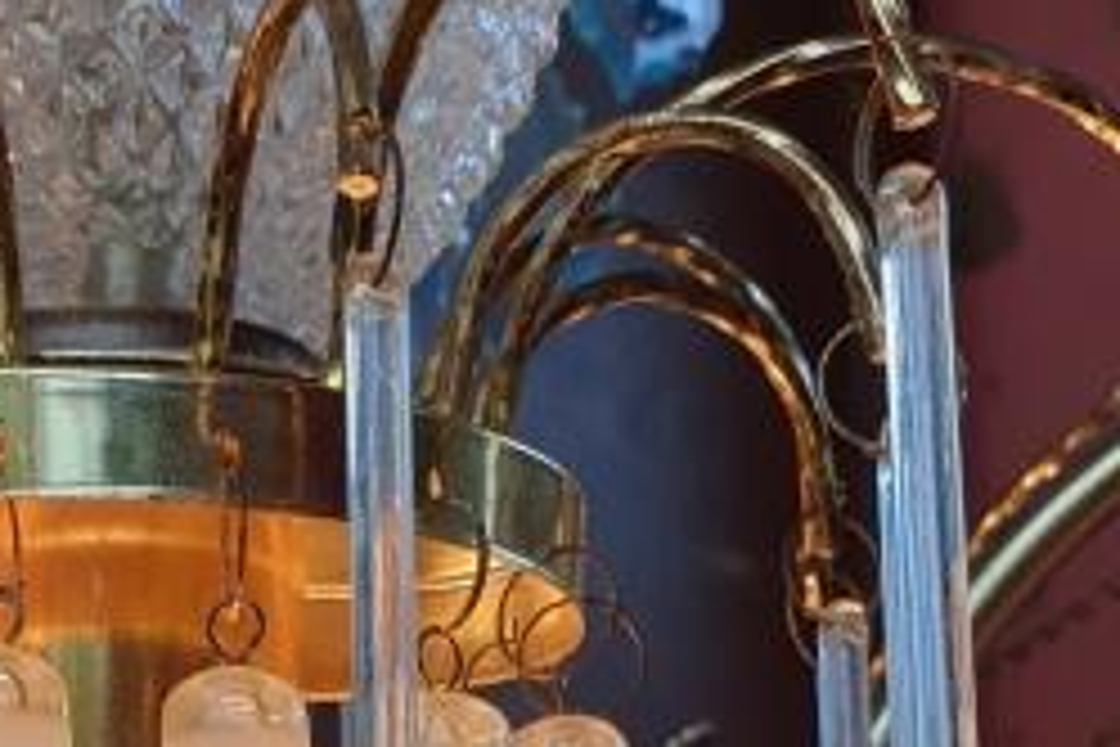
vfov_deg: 11.6
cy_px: 1256
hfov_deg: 18.3
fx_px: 3453
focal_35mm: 111
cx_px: 256
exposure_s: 1/211
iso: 50
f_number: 2.4
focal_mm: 4.3
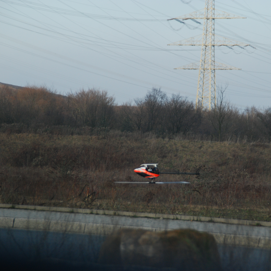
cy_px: 136
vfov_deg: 7.6
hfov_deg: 7.6
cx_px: 171
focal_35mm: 229
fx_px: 2028
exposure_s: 1/400
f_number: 6.3
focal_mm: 120
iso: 400
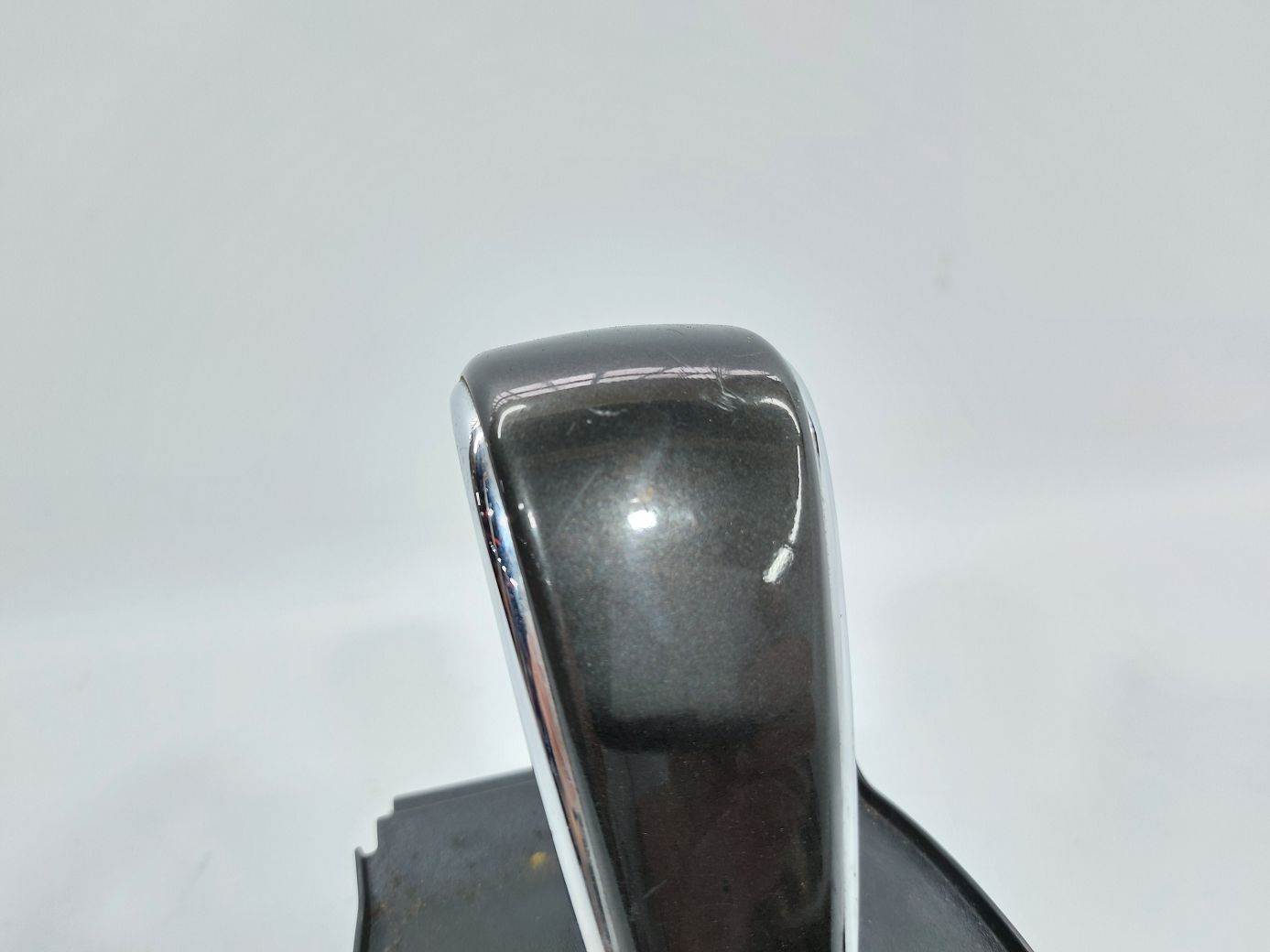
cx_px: 635
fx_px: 880
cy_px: 476
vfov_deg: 56.8
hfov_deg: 71.6
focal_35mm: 24
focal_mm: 5.23
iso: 100
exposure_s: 1/50
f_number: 1.8
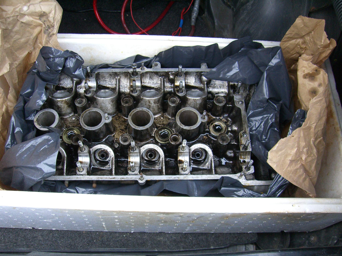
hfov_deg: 49.0
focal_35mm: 38
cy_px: 128
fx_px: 375
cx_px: 171
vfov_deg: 37.7
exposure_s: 1/80
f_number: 2.7
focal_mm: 6.2
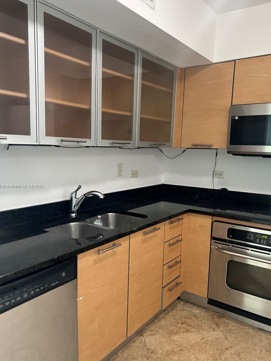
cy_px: 186
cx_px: 130
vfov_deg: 63.4
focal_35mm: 28
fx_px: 292
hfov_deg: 49.7
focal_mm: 5.7
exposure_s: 1/60
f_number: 1.5
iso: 320
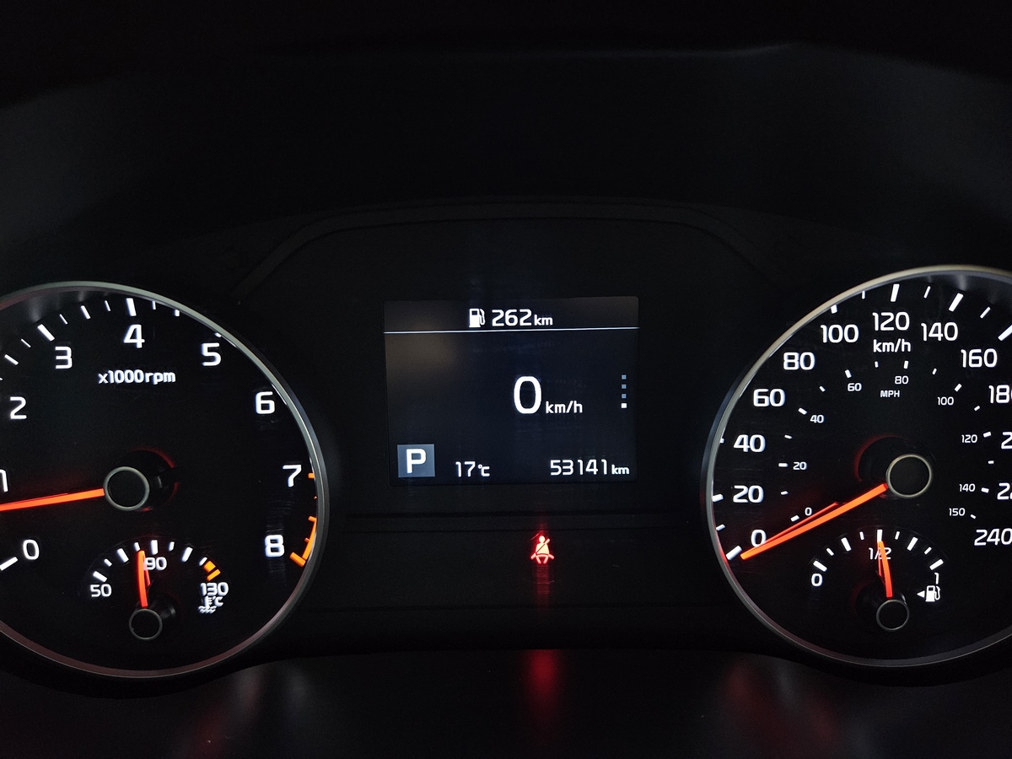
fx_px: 672
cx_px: 506
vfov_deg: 58.9
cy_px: 380
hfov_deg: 73.9
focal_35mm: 23
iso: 640
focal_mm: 5.4
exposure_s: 1/120
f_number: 1.8
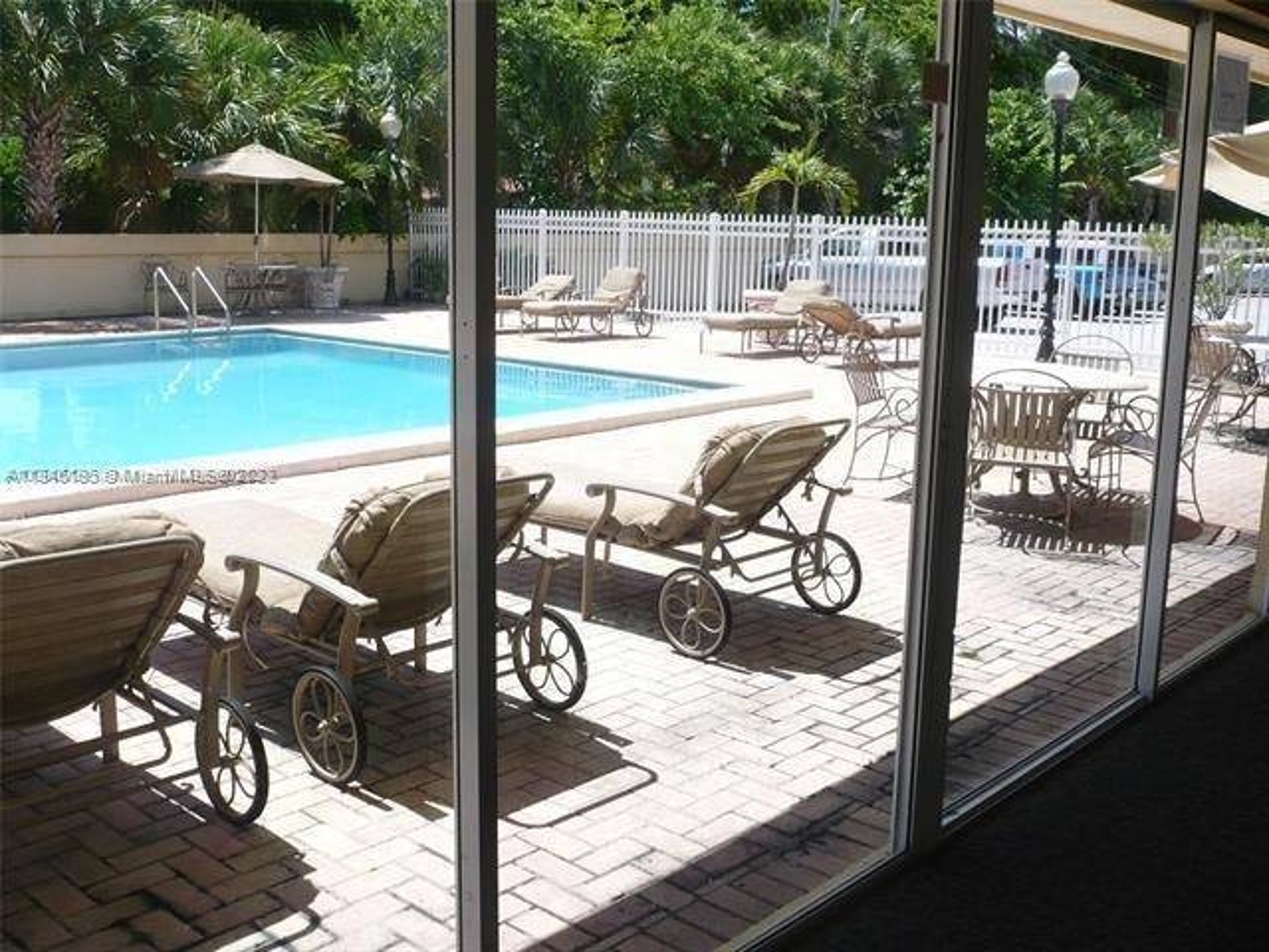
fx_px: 1283
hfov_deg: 52.6
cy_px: 476
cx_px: 634
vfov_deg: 40.7
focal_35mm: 35
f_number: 8
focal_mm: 5.8
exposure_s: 1/125
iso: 100
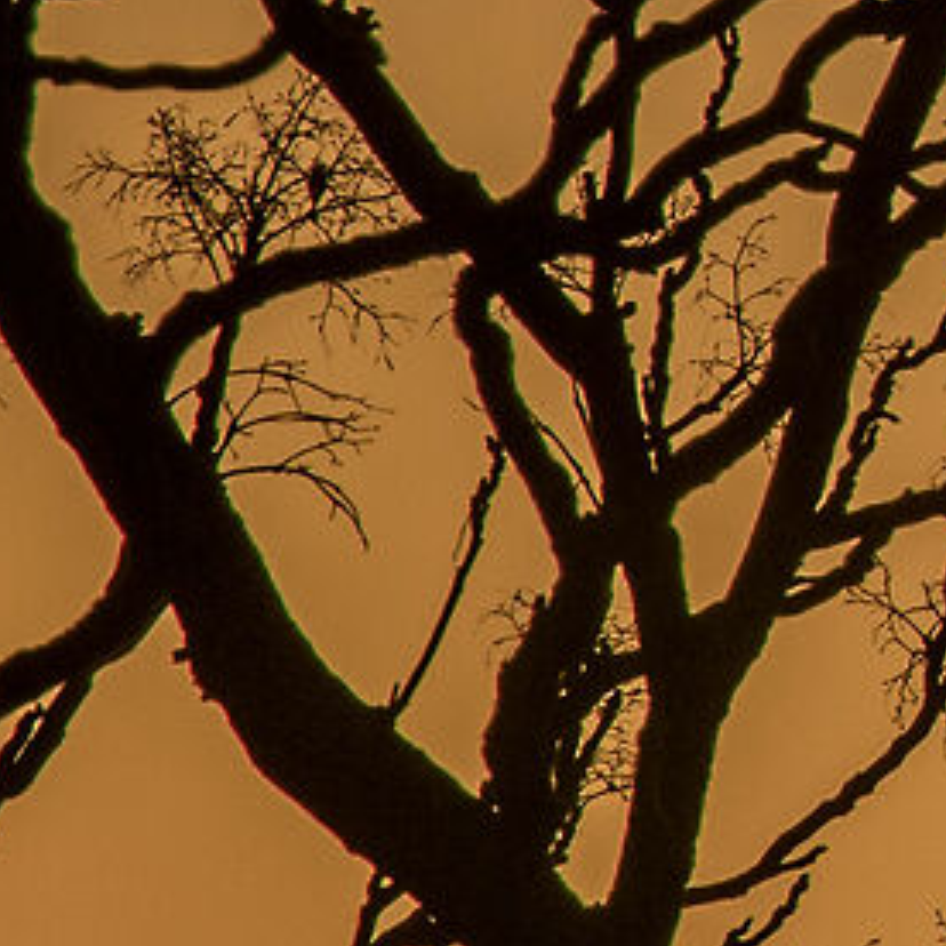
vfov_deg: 0.8
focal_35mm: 2214
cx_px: 3493
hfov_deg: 0.8
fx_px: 68454
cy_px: -531
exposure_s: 1/4000
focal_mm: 300
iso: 400
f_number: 14
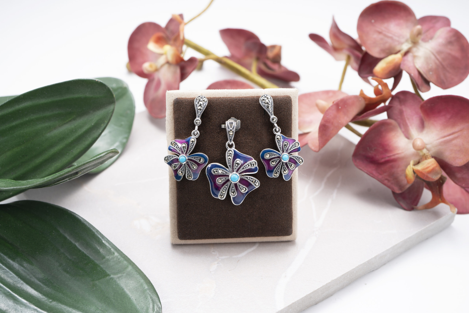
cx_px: 234
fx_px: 651
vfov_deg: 27.0
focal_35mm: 50
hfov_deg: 39.6
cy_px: 156
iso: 100
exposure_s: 1/60
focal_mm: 50
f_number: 9
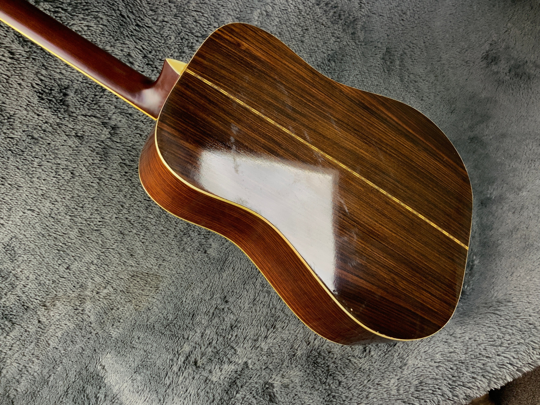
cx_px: 270
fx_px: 452
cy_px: 202
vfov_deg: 48.2
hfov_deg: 61.7
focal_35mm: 29
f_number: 1.8
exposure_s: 1/50
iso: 100
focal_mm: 3
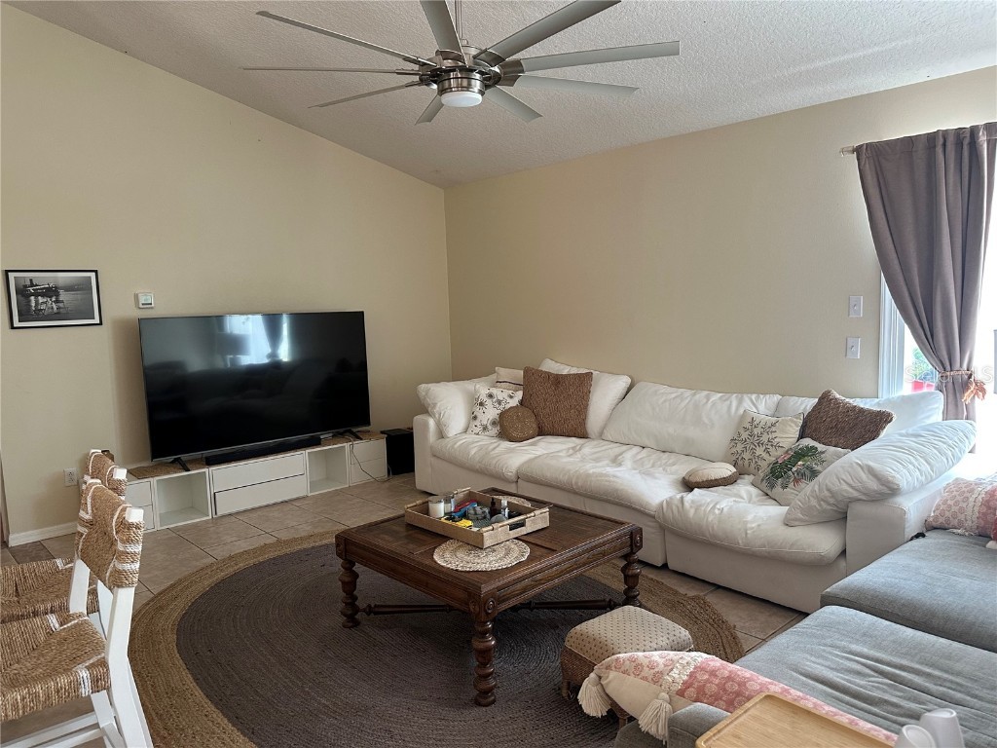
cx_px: 498
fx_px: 691
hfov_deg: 71.6
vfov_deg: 56.8
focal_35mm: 24
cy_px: 374
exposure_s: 1/60
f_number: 1.78
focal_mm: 6.86
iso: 250
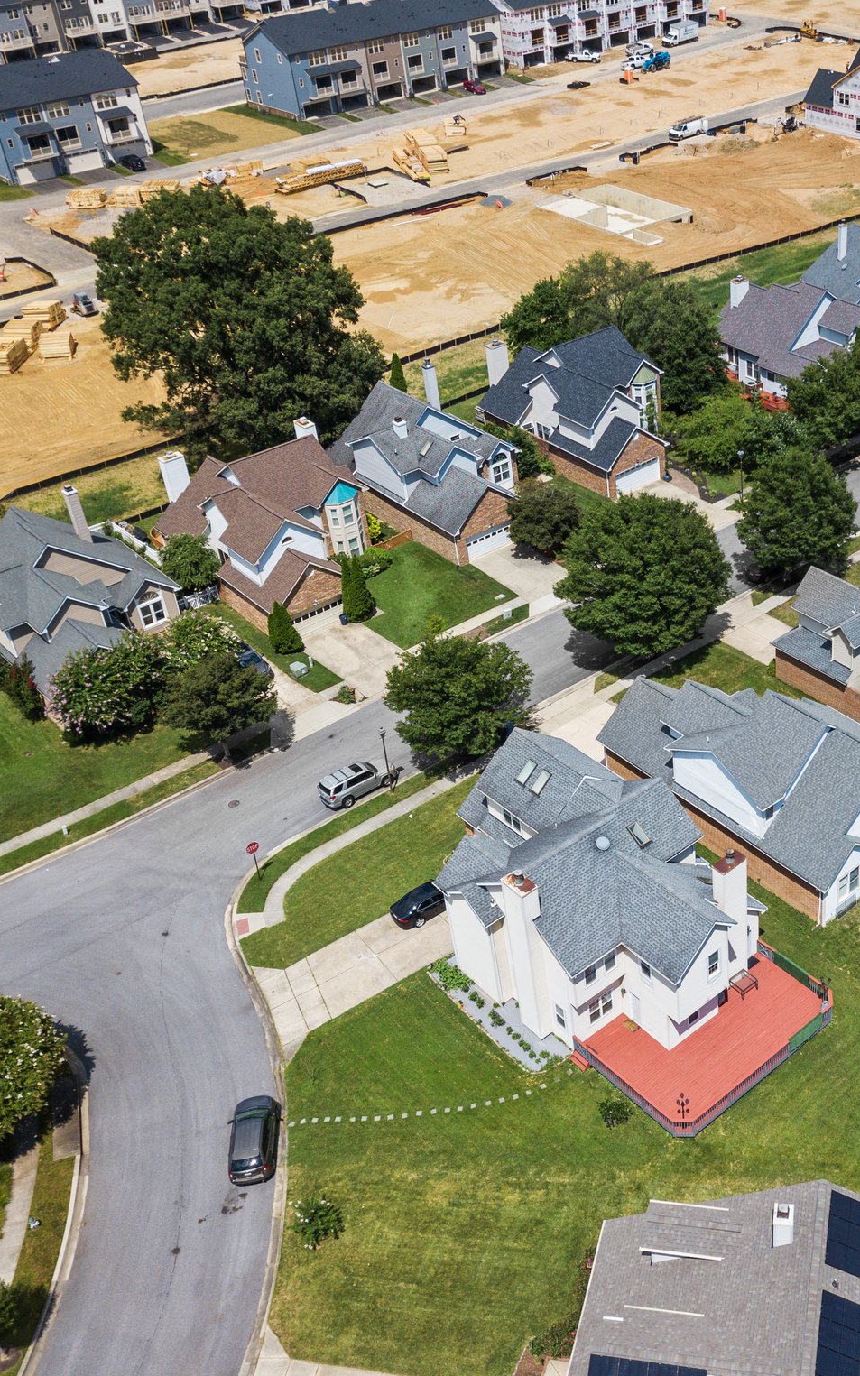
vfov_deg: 52.8
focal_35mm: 37
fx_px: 1388
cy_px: 688
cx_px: 757
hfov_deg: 32.9
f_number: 2.2
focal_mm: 4.73
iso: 100
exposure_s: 1/1500
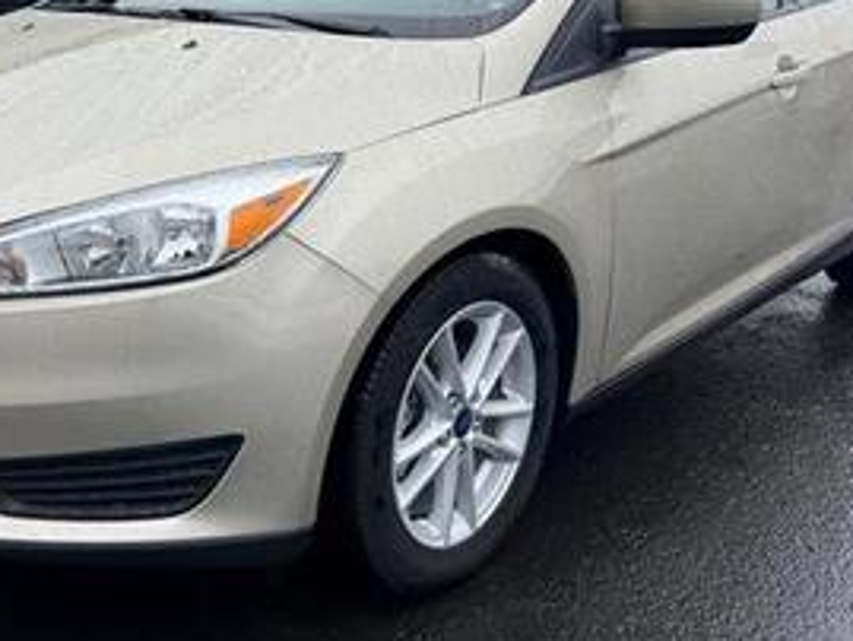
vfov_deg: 31.8
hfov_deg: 41.3
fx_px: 1109
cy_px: 187
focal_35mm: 45
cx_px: 254
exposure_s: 1/1949
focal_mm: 6.76
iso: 80
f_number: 1.78
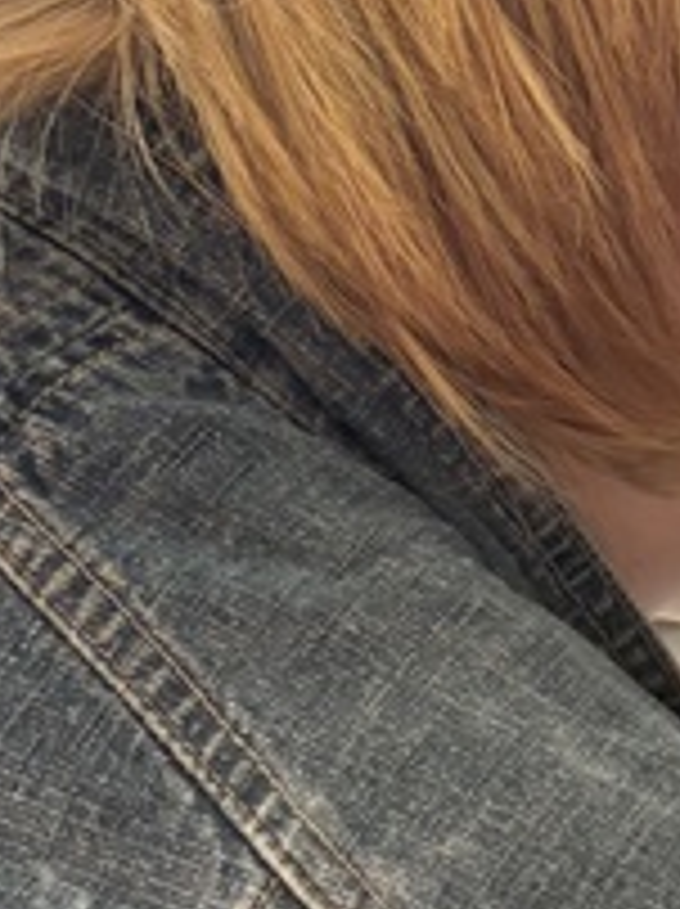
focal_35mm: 132
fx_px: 3465
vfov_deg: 14.4
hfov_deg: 9.9
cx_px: 1585
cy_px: 1130
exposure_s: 1/60
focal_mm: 5.96
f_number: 1.6
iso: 125
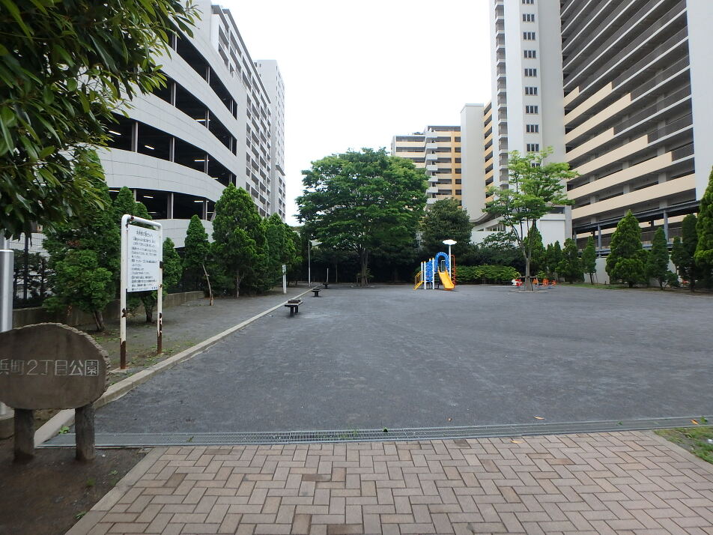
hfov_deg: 79.0
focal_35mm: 21
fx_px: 433
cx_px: 356
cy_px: 268
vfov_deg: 63.4
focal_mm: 3.7
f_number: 3.5
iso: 125
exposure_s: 1/250
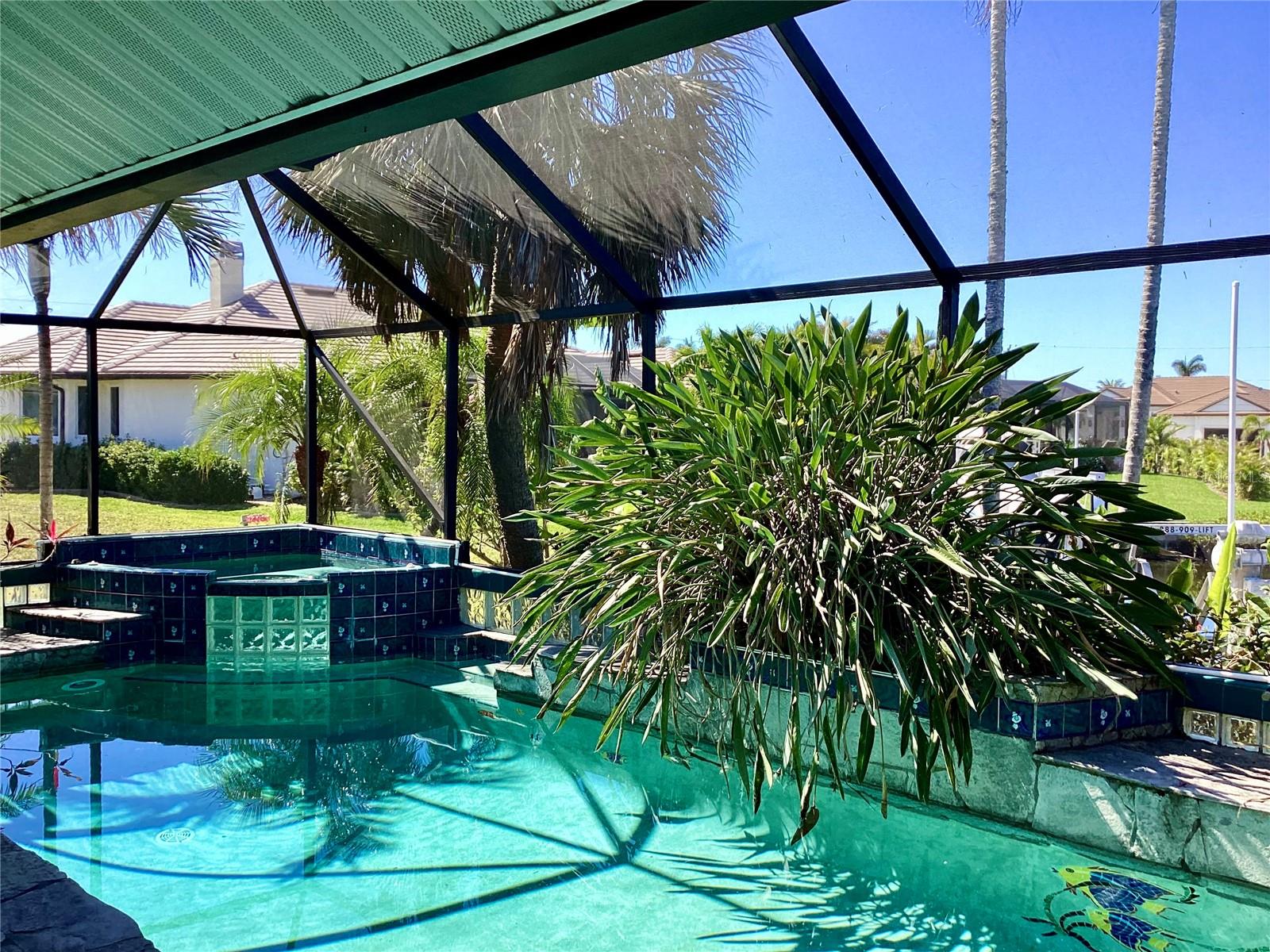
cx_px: 635
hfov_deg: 58.4
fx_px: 1137
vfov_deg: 45.4
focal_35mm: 31
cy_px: 476
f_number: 2.4
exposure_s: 1/345
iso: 25
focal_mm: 3.3
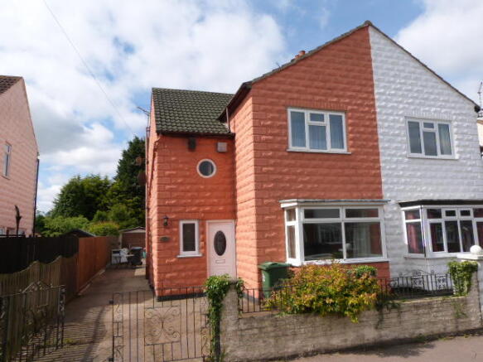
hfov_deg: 69.4
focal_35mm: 25
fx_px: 349
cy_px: 181
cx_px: 242
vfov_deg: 54.9
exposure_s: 1/400
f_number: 5.6
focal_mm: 4.5
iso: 100
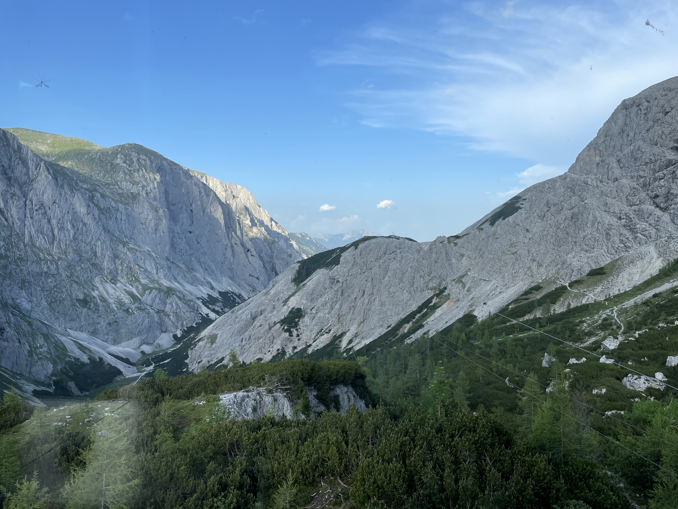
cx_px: 339
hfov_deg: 67.3
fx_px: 509
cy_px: 254
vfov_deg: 53.1
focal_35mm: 26
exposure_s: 1/1553
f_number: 1.6
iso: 32
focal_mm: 4.2
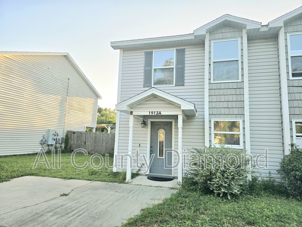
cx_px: 151
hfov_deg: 73.9
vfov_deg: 58.9
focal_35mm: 23
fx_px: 201
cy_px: 114
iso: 12
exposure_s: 1/294
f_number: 1.7
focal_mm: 6.3
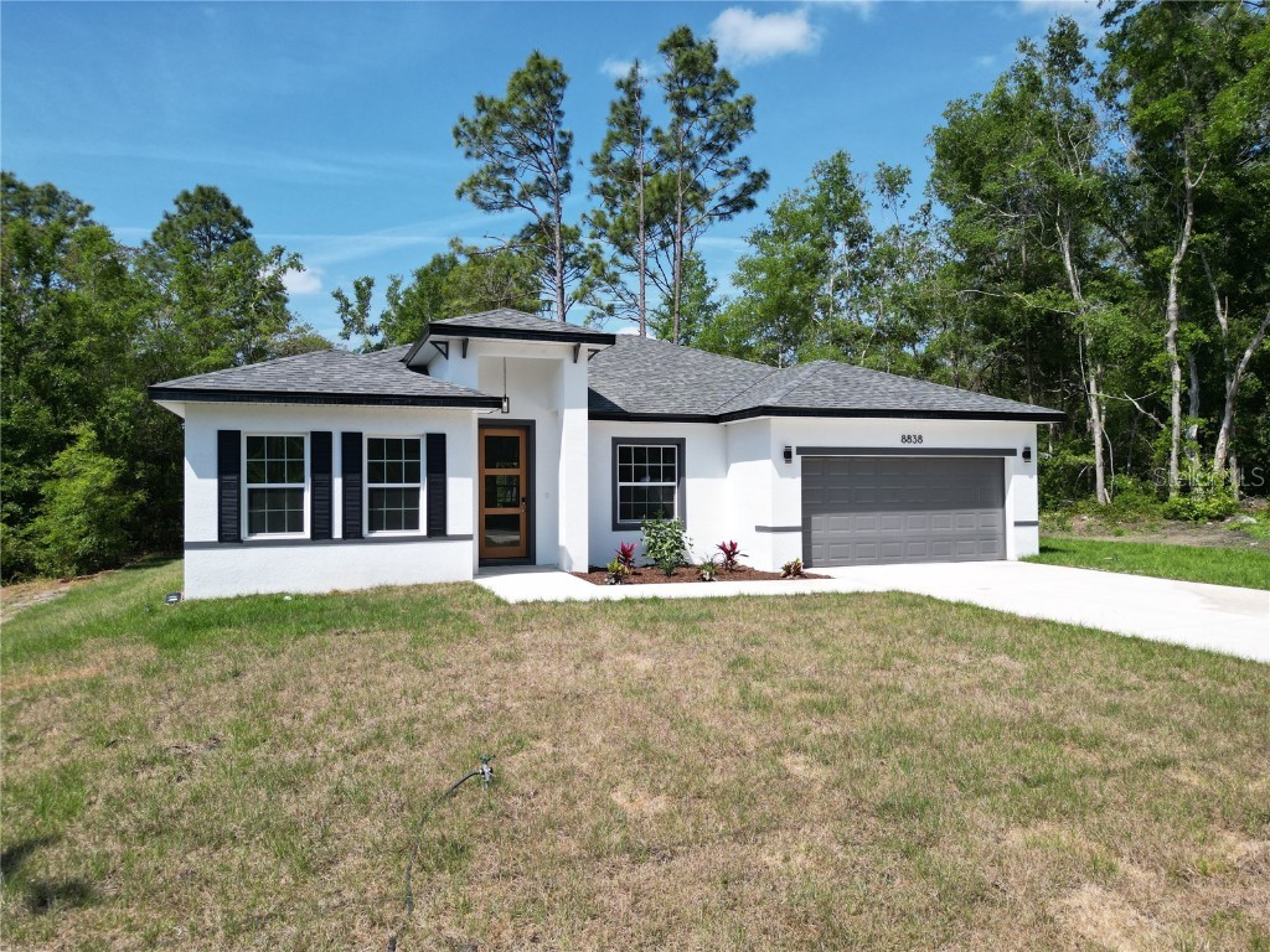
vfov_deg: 56.8
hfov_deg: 71.6
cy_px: 476
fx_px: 881
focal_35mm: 24
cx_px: 635
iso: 150
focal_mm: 6.72
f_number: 1.7
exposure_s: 1/3200
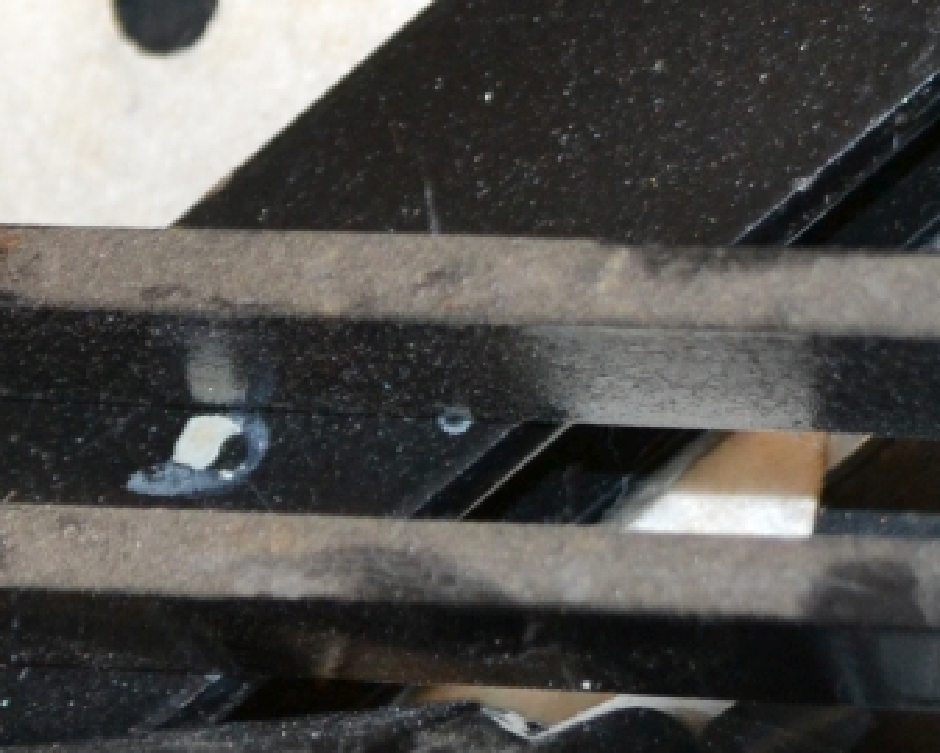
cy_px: 35
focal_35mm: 187
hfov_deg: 10.3
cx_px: 229
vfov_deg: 8.2
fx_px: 5205
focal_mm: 28
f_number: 4.5
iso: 720
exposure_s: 1/60
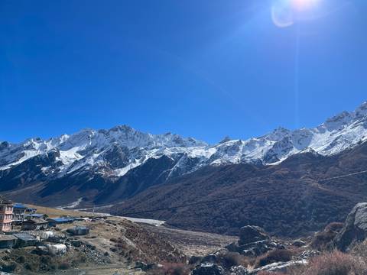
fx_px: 265
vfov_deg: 54.9
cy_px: 138
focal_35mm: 25
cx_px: 184
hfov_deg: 69.4
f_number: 1.6
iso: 32
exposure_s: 1/4525
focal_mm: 5.1
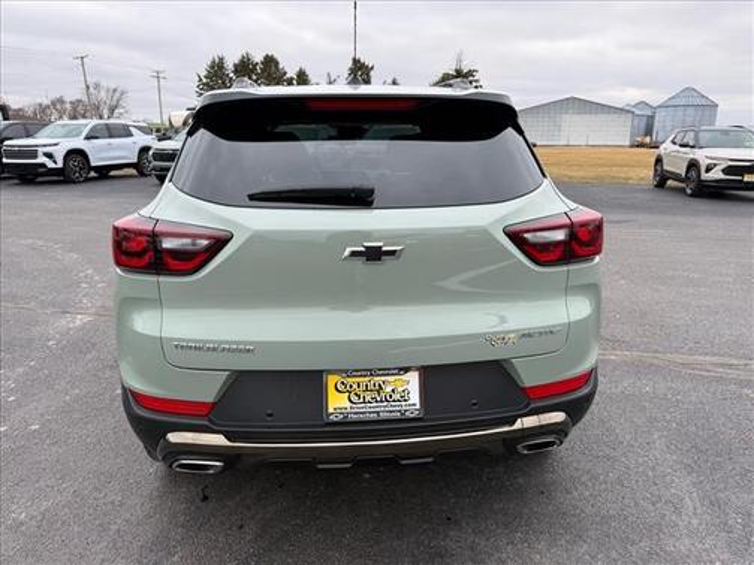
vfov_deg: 56.8
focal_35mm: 24
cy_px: 282
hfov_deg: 71.6
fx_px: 523
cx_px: 377
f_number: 1.78
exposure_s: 1/955
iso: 80
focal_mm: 6.76
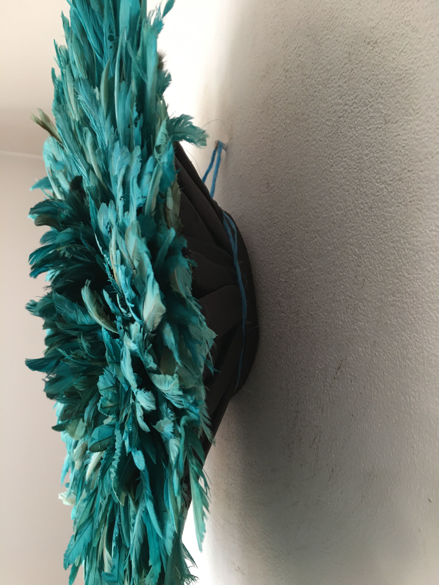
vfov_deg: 61.7
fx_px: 490
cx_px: 220
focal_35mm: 29
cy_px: 292
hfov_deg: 48.2
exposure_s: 1/17
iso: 40
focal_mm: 4.15
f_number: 2.2
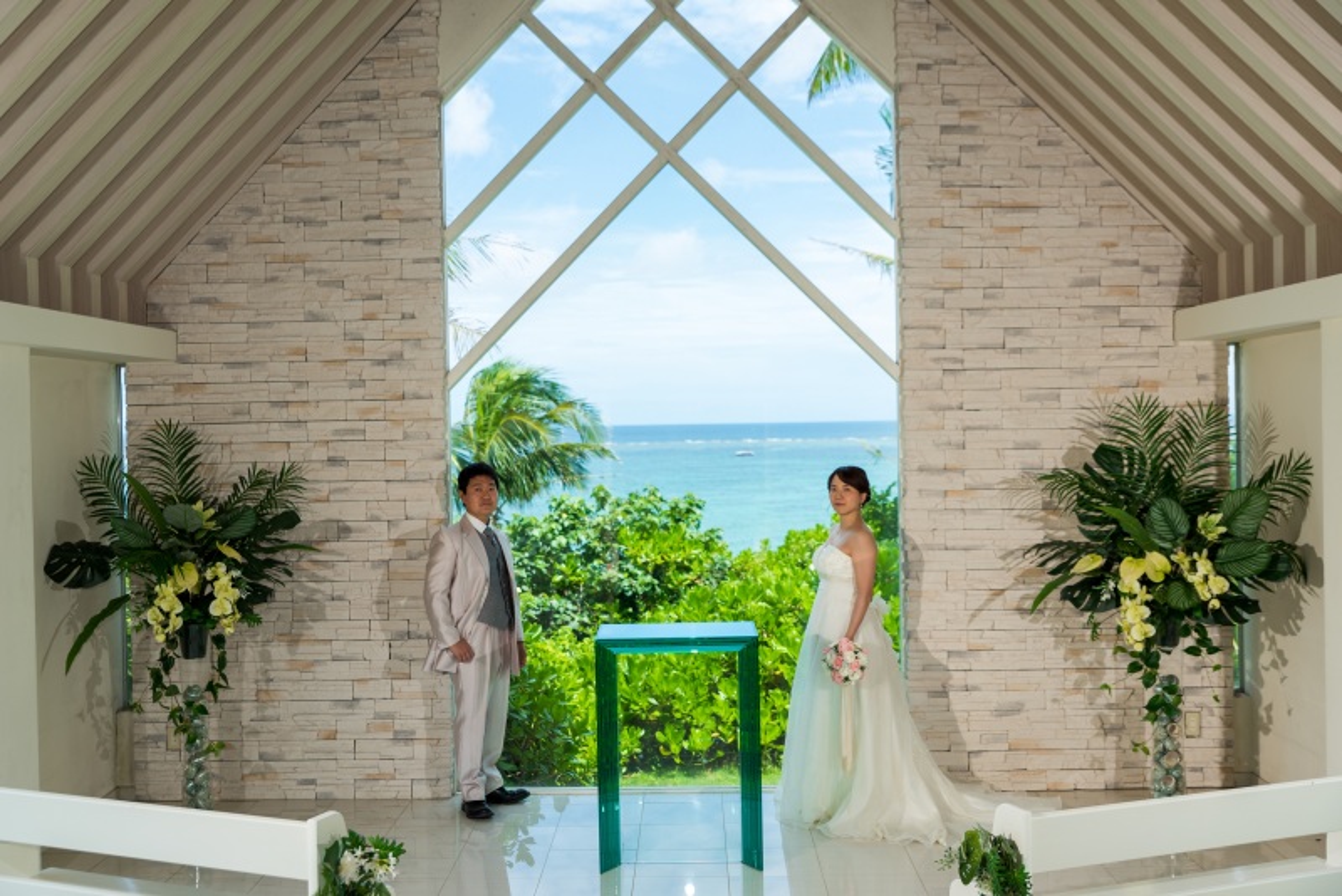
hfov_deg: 50.7
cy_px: 448
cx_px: 671
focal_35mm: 38
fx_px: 1417
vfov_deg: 35.1
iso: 80
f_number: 4.5
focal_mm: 38
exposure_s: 1/400
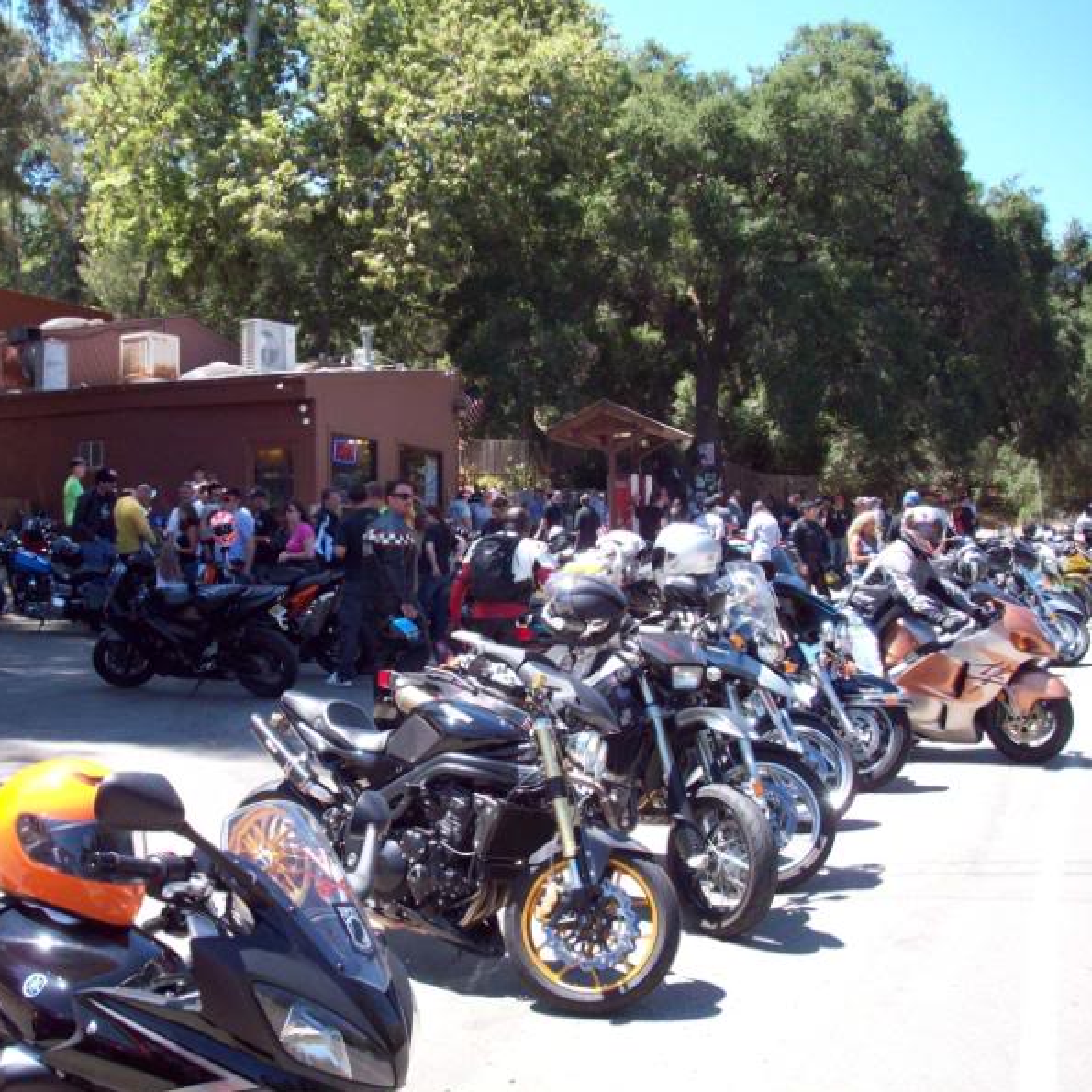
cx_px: 404
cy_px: 547
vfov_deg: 38.3
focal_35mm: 44
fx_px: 1570
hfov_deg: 38.1
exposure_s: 1/357
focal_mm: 6.2
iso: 80
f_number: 2.8
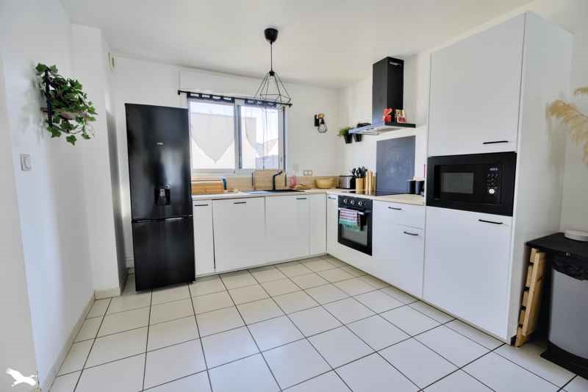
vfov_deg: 73.7
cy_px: 196
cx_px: 294
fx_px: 261
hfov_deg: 96.7
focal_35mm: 16
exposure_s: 1/13
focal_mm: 16
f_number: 8
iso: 800
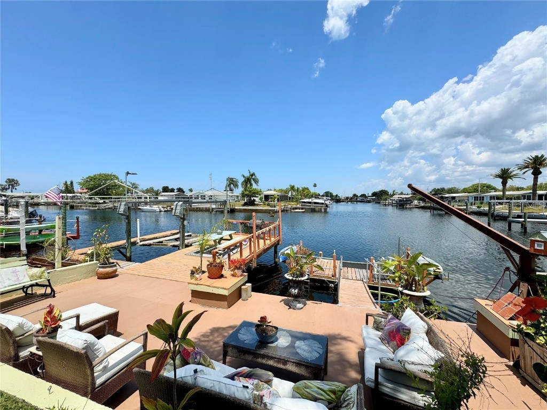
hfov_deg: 102.1
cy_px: 205
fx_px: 221
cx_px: 274
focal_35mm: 14
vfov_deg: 85.7
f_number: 2.2
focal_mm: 2.22
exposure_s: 1/2674
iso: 40
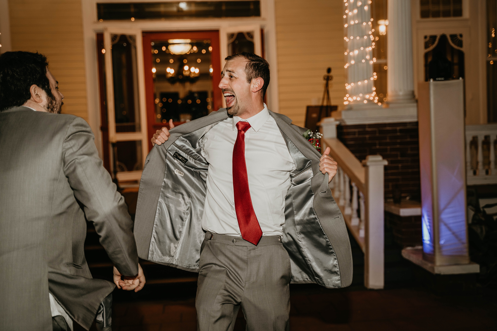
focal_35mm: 50
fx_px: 690
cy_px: 166
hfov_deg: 39.6
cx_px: 248
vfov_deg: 27.0
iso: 640
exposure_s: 1/160
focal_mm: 50
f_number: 2.8
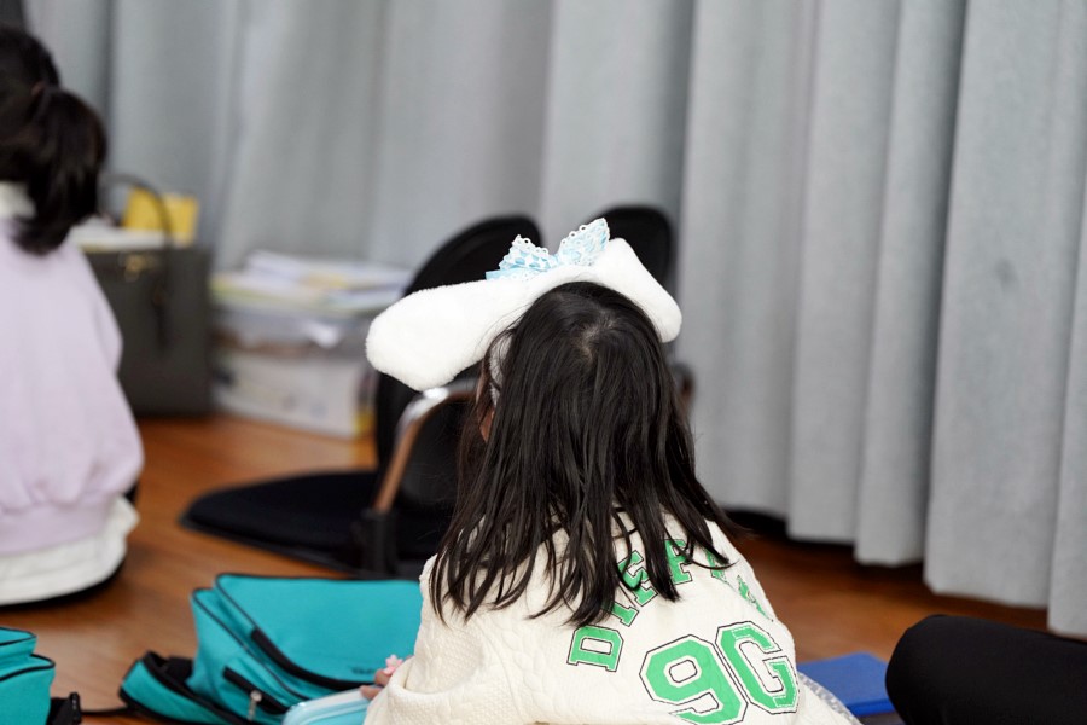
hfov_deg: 10.3
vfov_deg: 6.9
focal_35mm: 200
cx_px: 544
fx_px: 6038
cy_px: 362
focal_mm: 200
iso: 1600
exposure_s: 1/250
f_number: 3.5
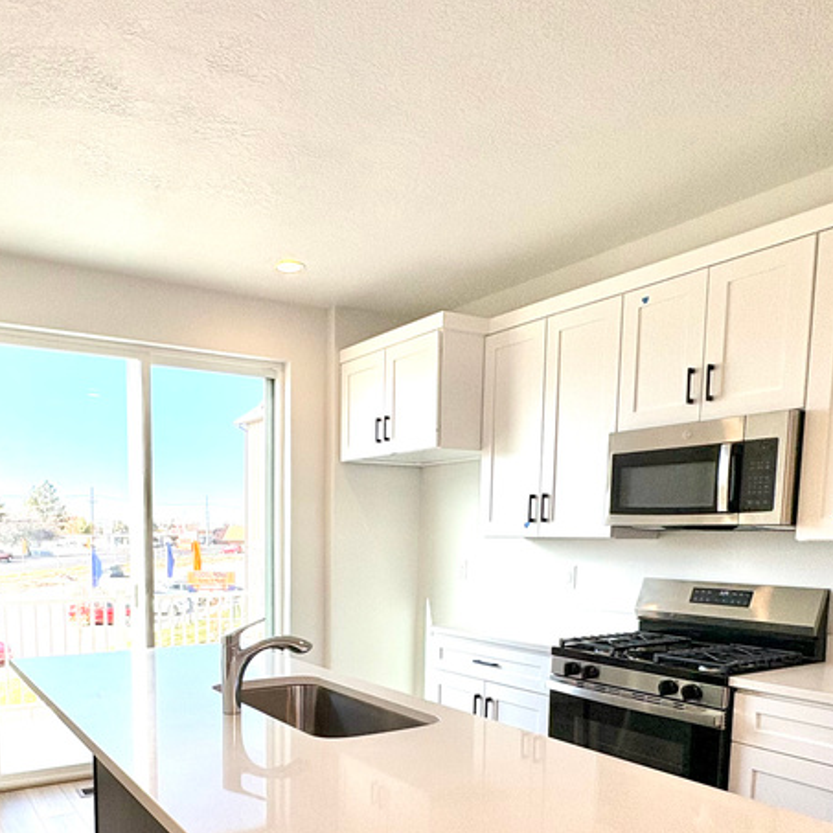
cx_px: 300
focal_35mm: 28
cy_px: 612
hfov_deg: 56.4
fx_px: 762
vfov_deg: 54.9
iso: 64
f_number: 2.2
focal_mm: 2.22
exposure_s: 1/498
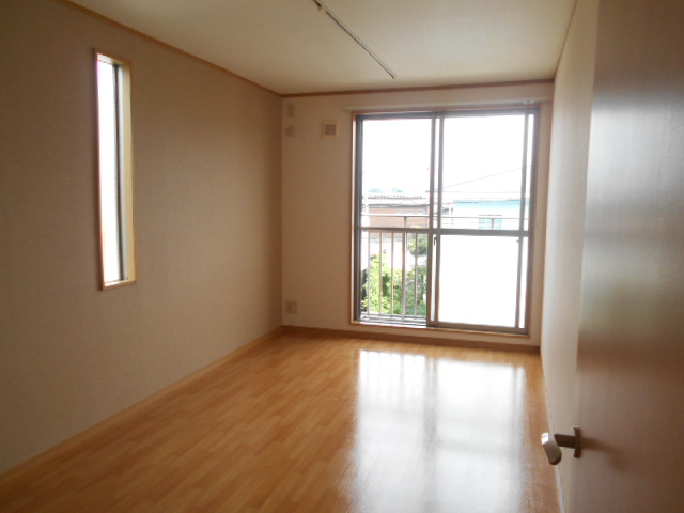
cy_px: 256
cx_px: 342
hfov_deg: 67.3
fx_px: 514
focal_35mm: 26
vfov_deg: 53.1
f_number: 3.2
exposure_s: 1/250
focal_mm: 4.6
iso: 220
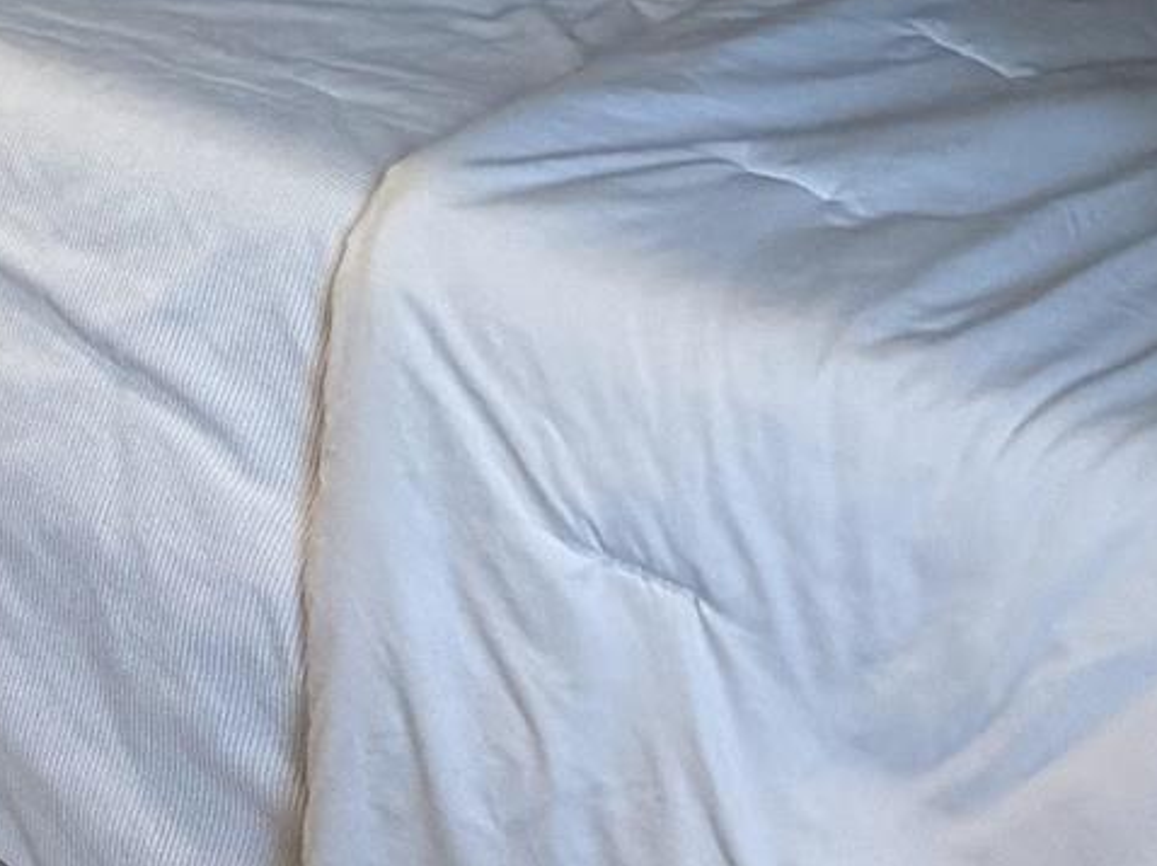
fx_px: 2004
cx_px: -211
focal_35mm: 60
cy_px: -718
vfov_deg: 18.6
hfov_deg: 28.3
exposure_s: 1/60
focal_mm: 2.22
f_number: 2.2
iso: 320
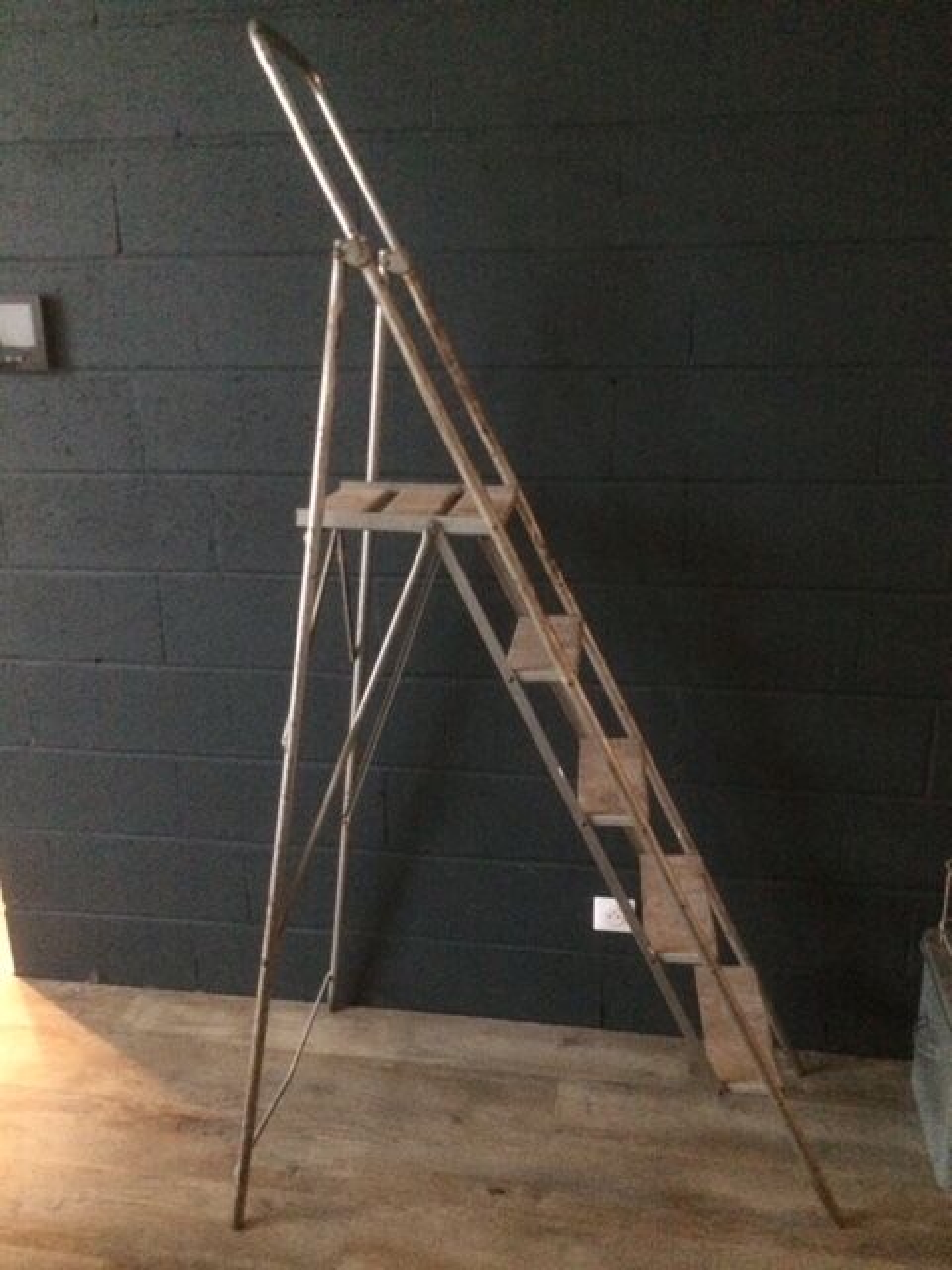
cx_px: 476
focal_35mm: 29
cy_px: 635
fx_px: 1063
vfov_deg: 61.7
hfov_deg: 48.2
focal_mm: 4.15
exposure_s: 1/17
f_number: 2.2
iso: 640
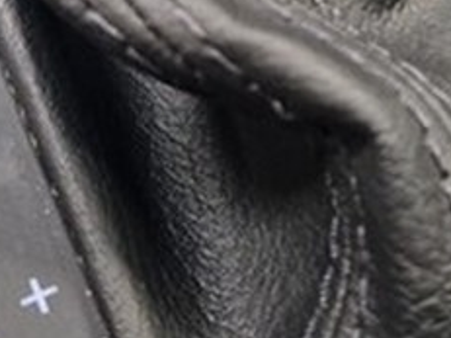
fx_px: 1315
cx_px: 306
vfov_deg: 14.3
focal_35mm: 101
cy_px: -21
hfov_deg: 19.4
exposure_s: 1/100
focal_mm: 5.4
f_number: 1.8
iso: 1000
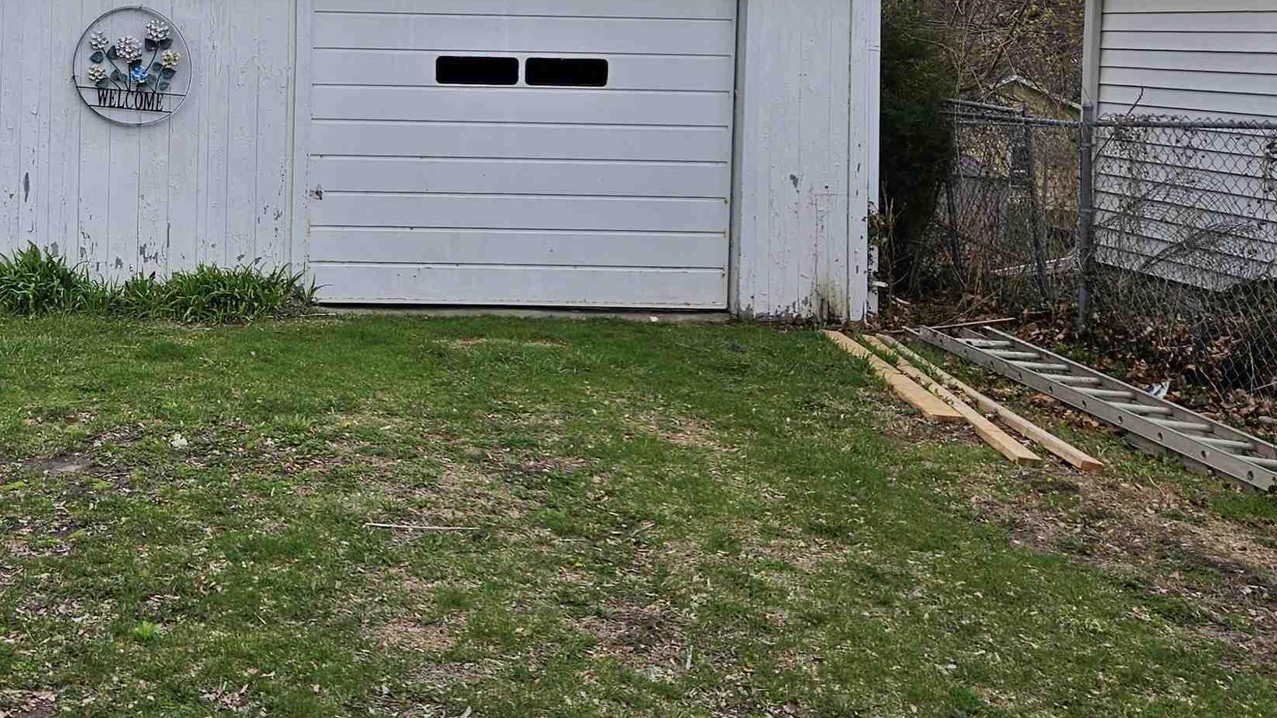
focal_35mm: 47
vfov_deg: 24.7
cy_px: 77
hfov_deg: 41.4
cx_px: 210
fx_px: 1591
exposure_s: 1/1117
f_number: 1.8
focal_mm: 5.4
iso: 25
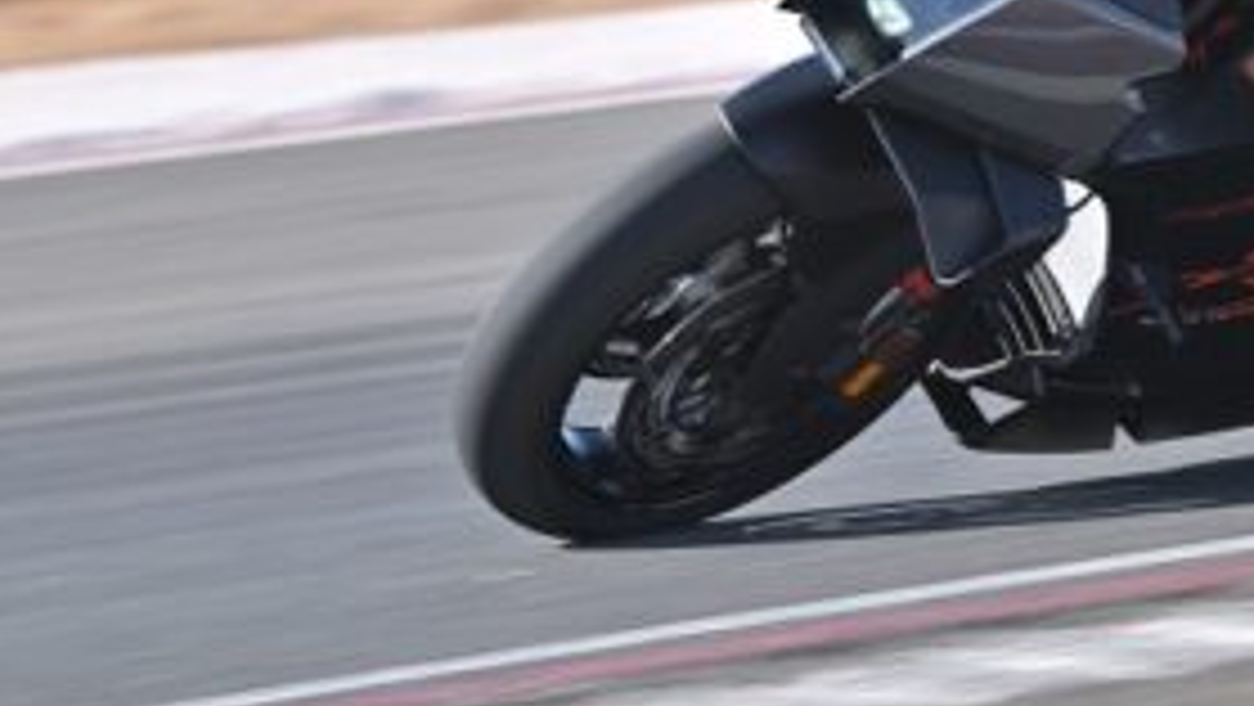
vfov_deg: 2.2
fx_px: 18190
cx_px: 989
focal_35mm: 547
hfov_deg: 3.9
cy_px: 13
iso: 100
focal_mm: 200
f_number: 6.3
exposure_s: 1/320
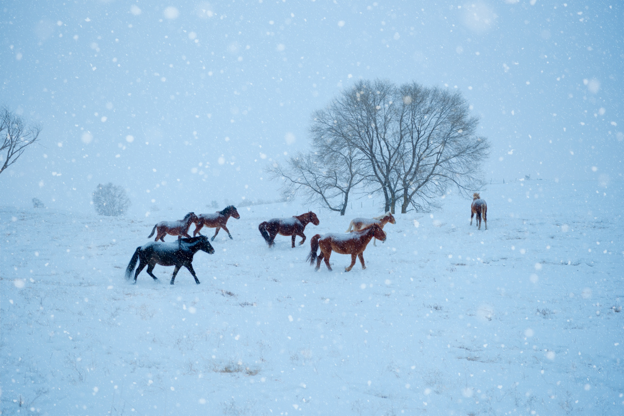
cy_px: 208
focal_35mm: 46
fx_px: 797
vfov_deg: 29.2
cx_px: 312
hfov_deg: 42.7
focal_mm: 46
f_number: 2.8
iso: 100
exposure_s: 1/125
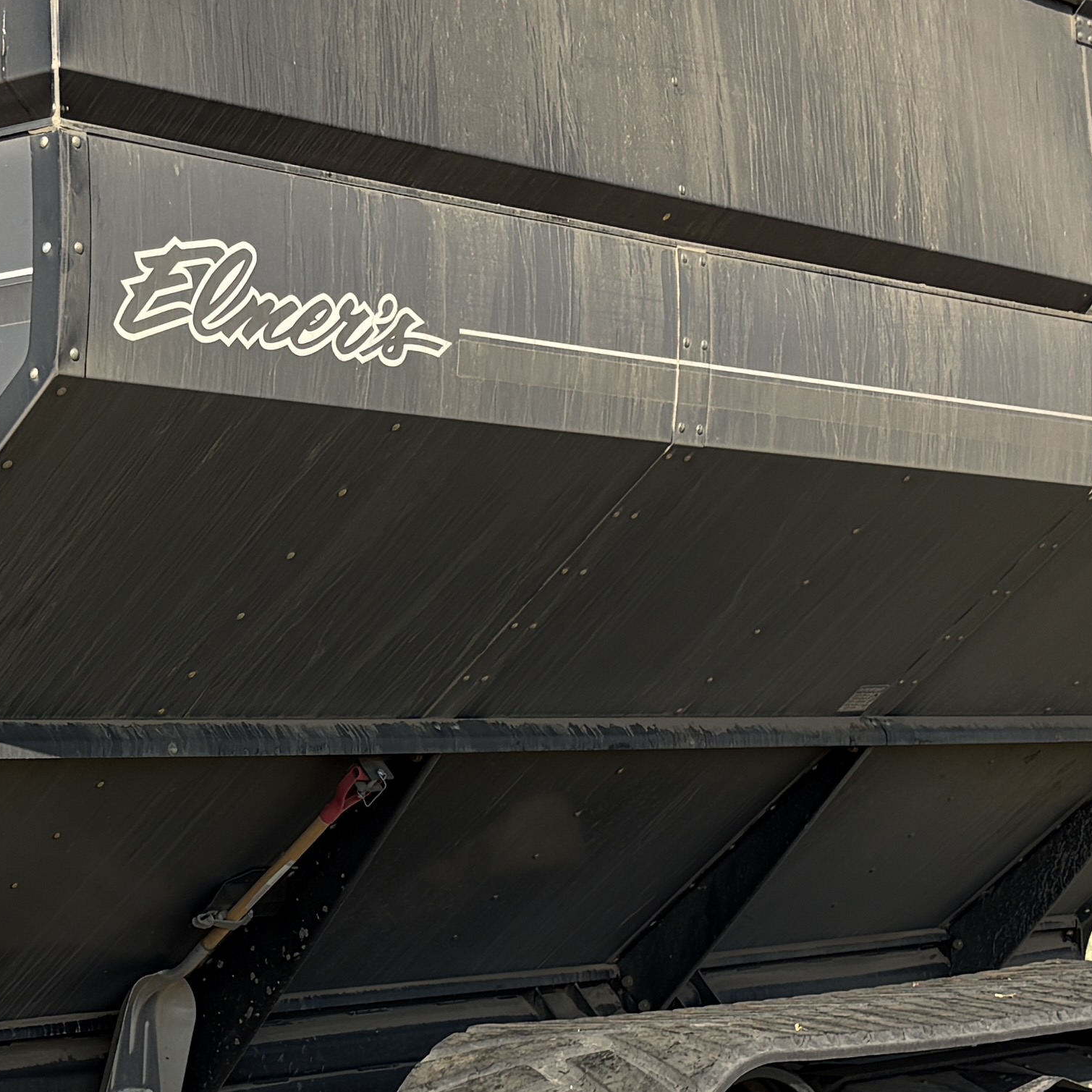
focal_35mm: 87
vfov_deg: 19.9
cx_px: 41
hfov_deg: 19.5
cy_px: 759
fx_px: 3105
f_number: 1.6
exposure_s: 1/2985
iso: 50
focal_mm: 5.96
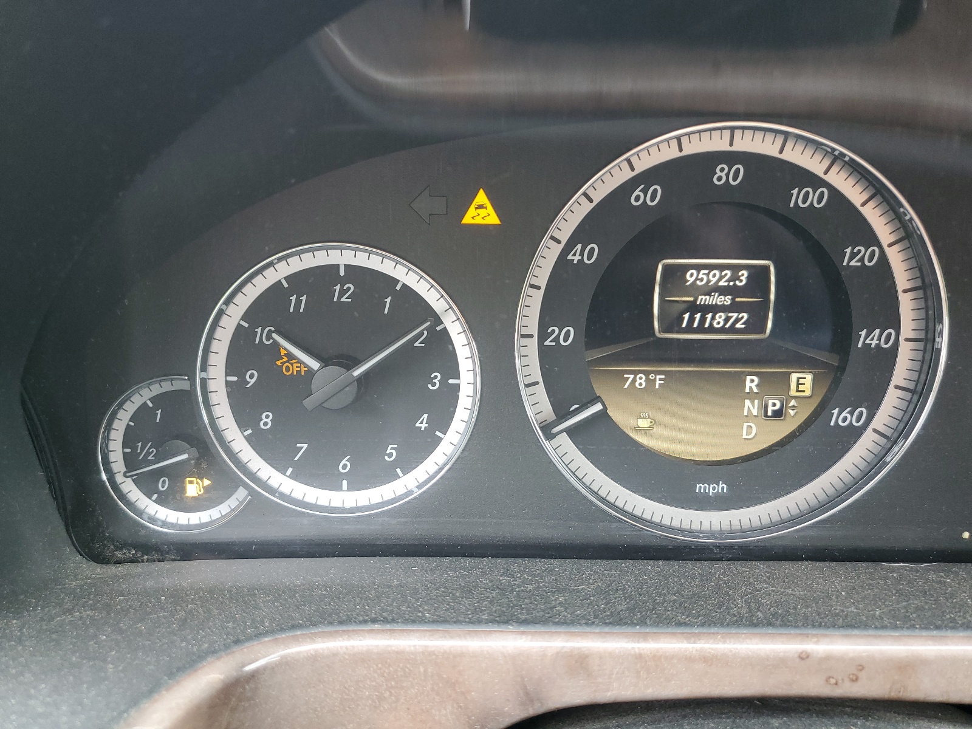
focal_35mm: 26
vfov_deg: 53.1
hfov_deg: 67.3
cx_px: 486
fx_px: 730
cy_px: 364
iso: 118
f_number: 1.5
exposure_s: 1/60.2
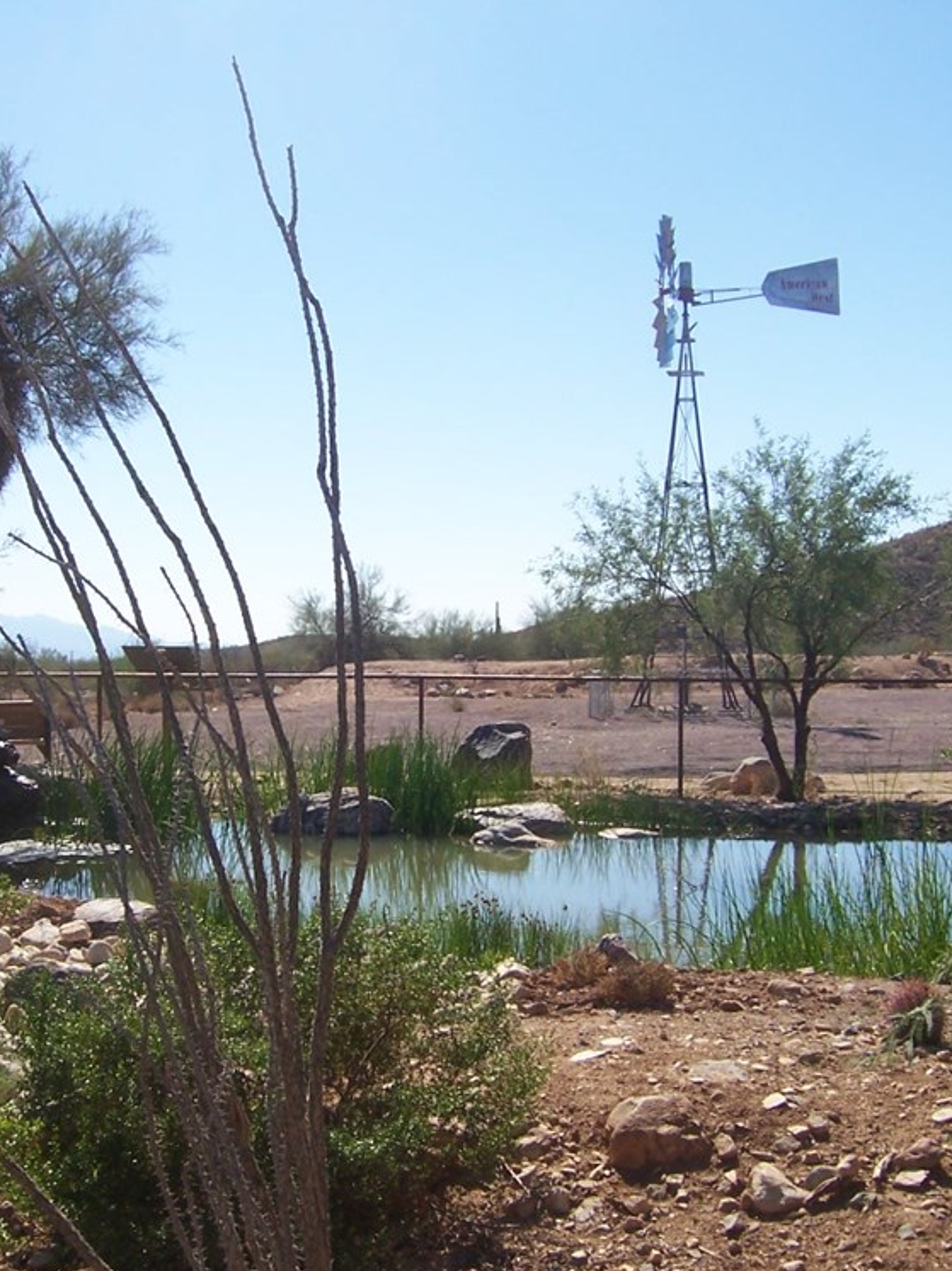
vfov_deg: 38.9
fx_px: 1798
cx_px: 377
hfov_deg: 29.6
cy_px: 643
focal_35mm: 49
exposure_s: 1/500
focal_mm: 6
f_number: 4.8
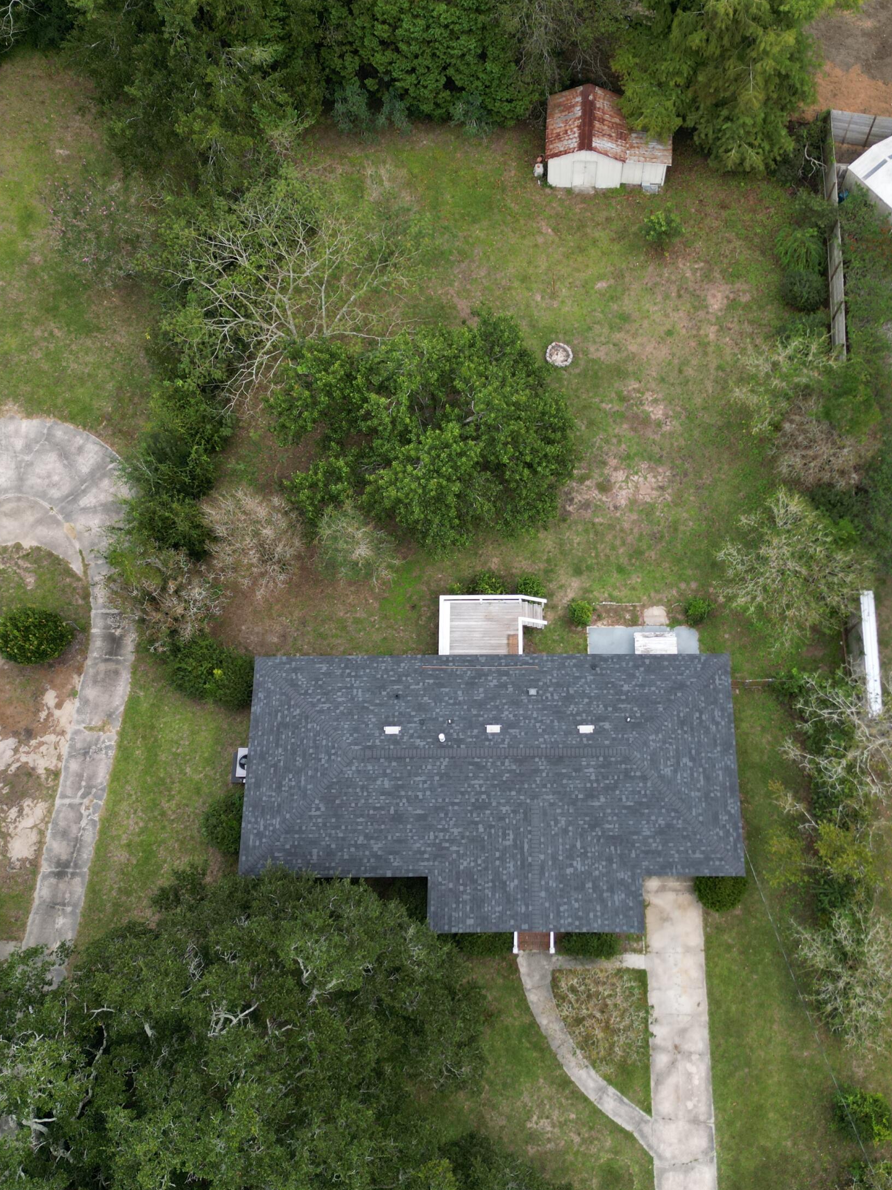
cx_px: 504
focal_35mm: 33
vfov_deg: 55.4
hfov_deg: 42.8
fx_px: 1134
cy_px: 586
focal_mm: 6.72
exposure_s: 1/1000
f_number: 1.7
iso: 200
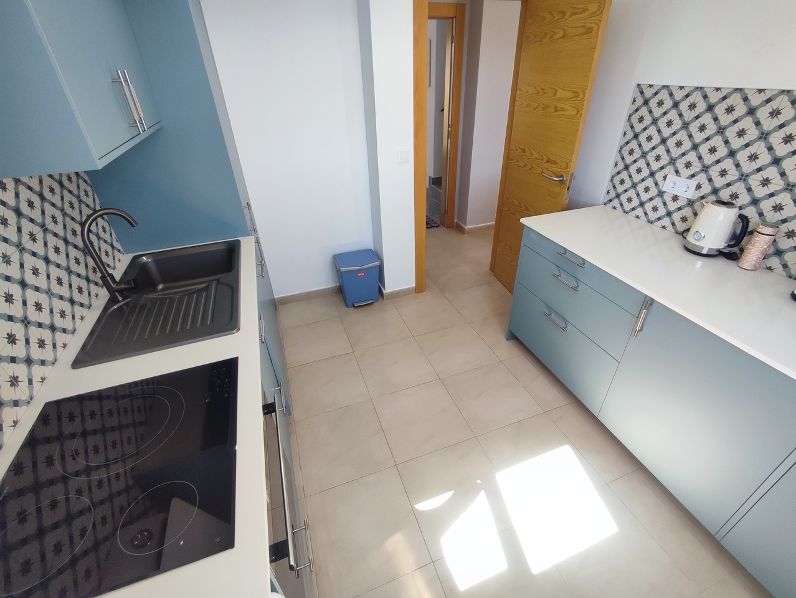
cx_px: 398
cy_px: 299
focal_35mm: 16
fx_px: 368
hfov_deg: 94.5
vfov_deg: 78.2
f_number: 2.2
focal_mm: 1.65
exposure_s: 1/100
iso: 81
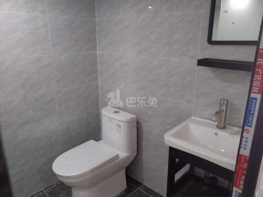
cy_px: 98
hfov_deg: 76.4
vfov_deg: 61.1
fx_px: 167
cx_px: 132
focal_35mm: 22
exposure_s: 1/17
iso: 1600
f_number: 2.2
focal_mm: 3.81
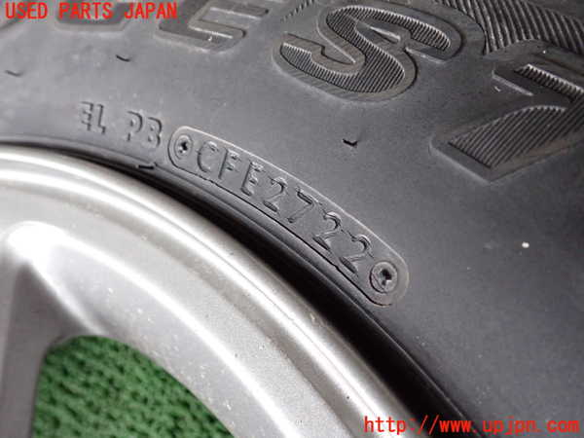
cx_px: 292
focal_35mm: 30
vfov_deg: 46.8
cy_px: 219
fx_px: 506
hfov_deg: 60.0
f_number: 2.3
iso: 800
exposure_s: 1/160
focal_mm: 5.4
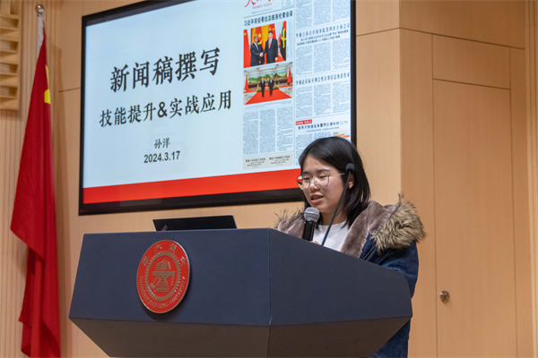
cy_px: 179
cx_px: 269
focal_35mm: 74
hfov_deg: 27.5
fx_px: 1098
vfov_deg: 18.5
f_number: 5
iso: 3200
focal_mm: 49
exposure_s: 1/160
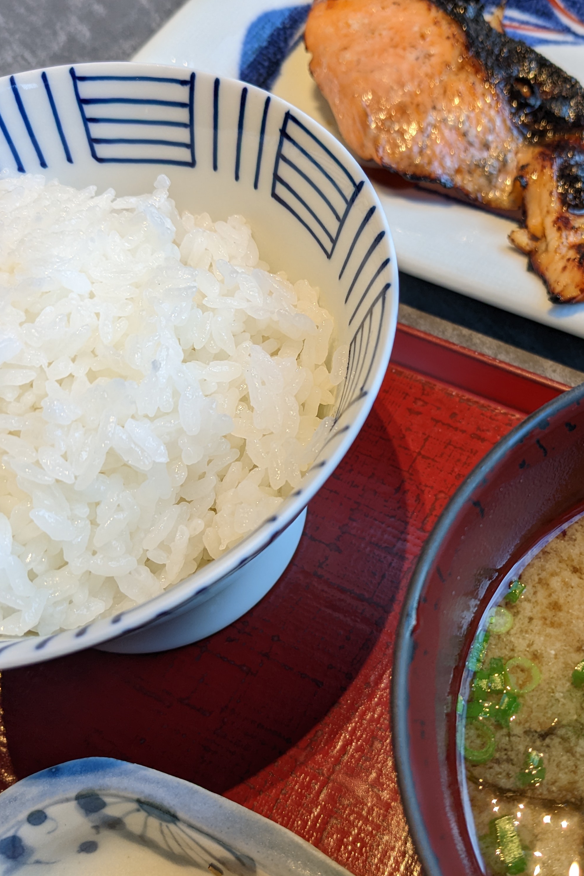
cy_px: 442
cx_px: 426
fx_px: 925
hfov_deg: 34.4
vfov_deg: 50.7
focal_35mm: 38
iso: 62
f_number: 1.73
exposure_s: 1/213
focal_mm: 4.38
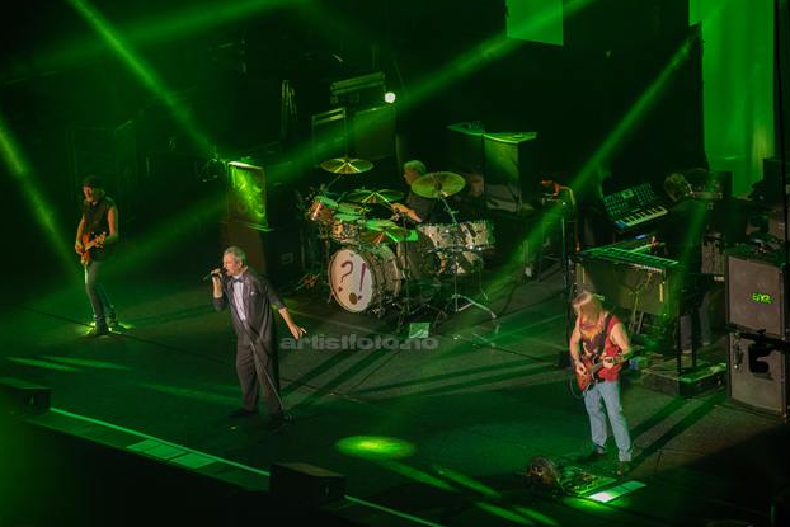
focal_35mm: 168
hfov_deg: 12.2
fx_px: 3687
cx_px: 349
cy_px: 253
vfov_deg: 8.2
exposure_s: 1/400
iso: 2000
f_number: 3.5
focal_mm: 145
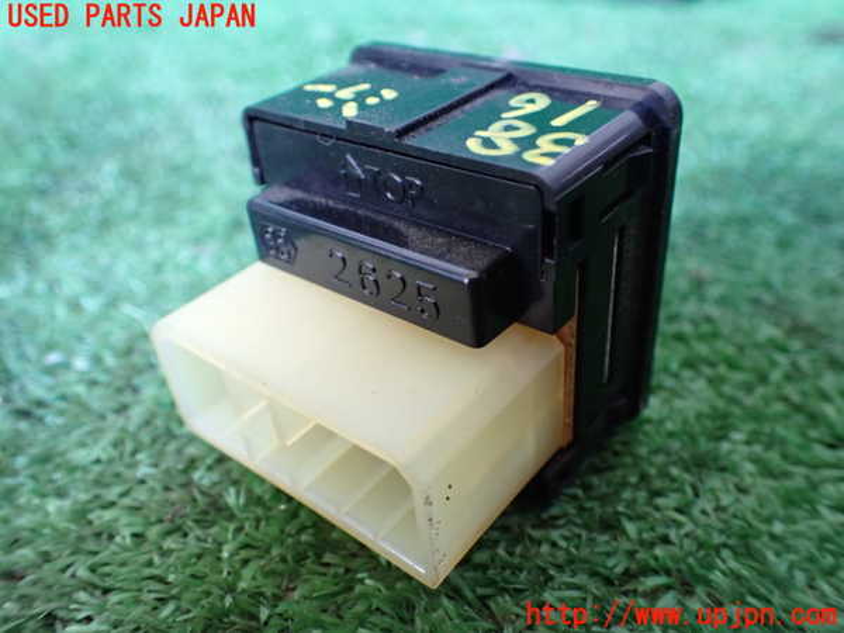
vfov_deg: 46.8
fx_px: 731
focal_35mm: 30
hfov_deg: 60.0
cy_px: 316
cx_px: 422
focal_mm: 5.4
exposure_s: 1/80
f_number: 2.3
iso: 800
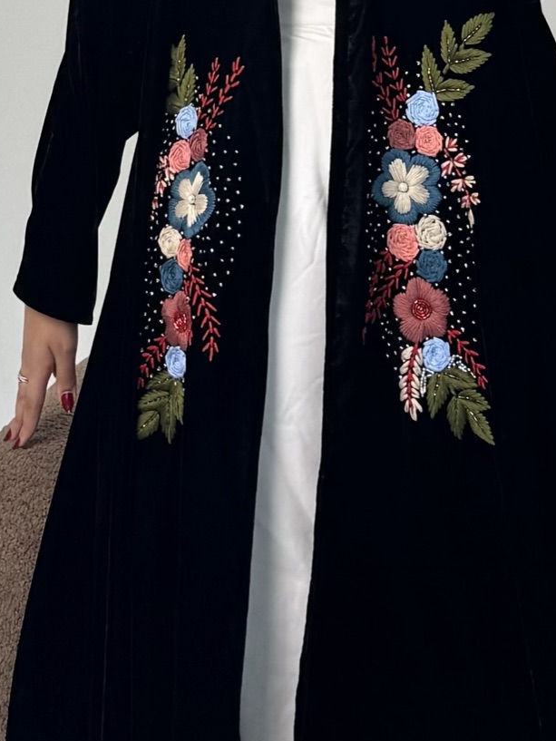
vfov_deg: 38.1
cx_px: 299
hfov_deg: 30.9
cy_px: 94
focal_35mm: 47
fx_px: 1006
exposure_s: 1/162
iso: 80
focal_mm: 6.76
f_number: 1.78
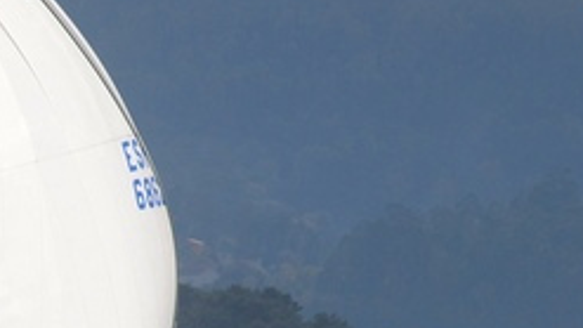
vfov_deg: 1.7
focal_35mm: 714
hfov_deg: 3.0
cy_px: 380
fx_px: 11037
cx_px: -146
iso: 100
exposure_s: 1/640
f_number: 6.3
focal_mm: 125
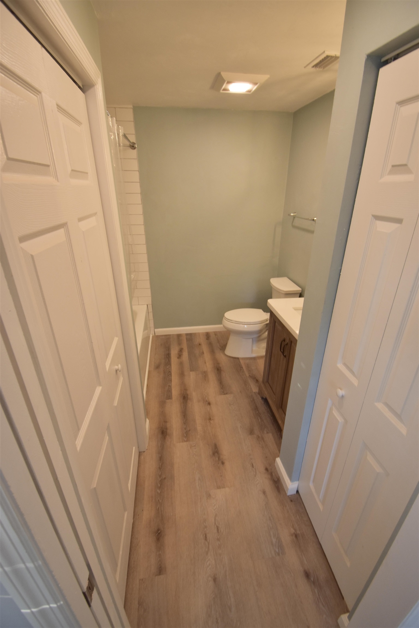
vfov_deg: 100.4
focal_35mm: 15
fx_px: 262
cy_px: 314
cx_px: 210
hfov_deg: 77.3
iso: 400
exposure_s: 1/80
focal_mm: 10
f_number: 4.5
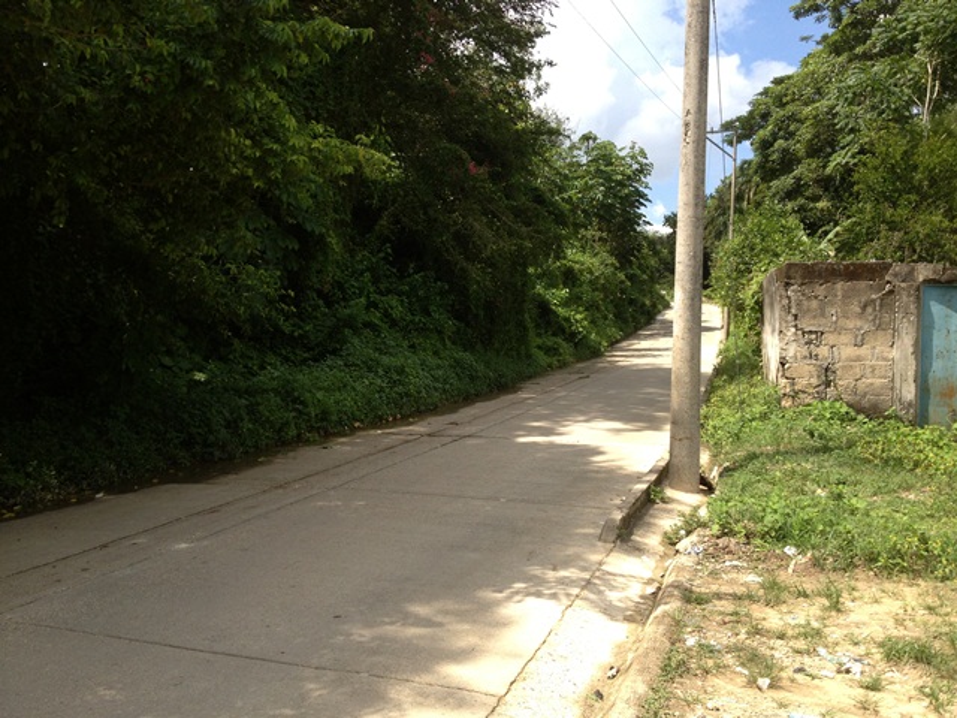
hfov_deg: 52.6
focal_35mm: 35
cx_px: 478
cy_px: 359
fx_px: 968
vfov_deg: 40.7
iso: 50
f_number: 2.4
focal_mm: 4.28
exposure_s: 1/1042
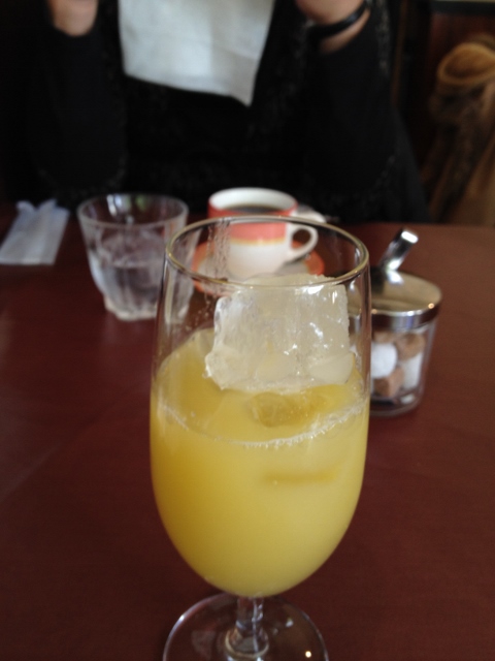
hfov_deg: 40.7
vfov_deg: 52.6
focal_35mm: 35
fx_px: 667
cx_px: 248
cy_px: 330
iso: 50
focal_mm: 4.28
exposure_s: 1/24
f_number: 2.4
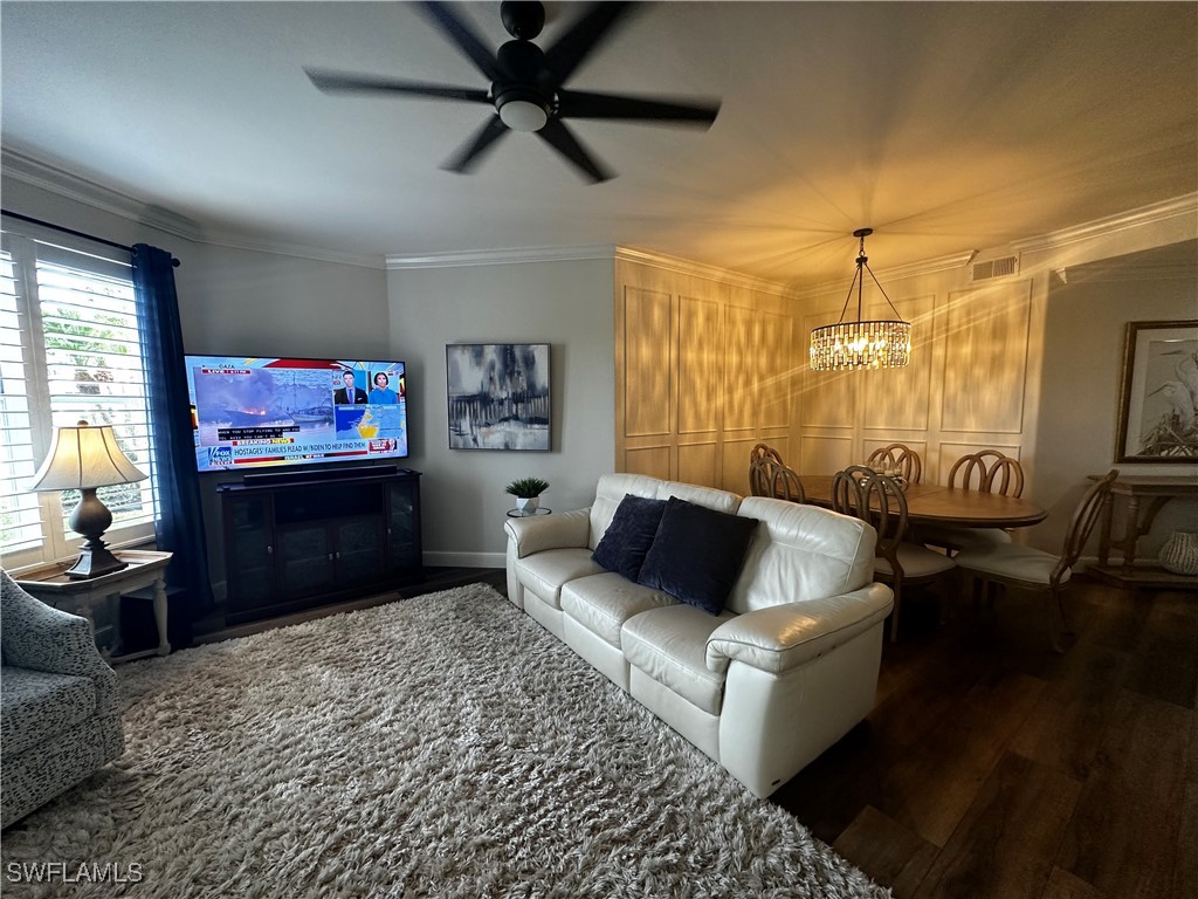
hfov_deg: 102.1
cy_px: 450
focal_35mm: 14
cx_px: 599
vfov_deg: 85.7
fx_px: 485
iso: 160
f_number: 2.2
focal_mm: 2.22
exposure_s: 1/60
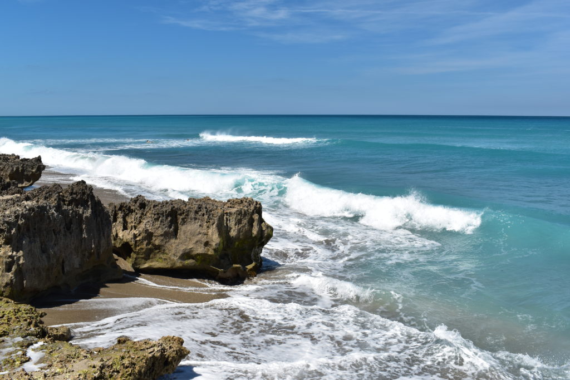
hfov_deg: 55.1
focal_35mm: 34
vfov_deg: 38.4
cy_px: 190
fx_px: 546
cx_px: 285
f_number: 11
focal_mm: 23
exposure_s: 1/640
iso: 200
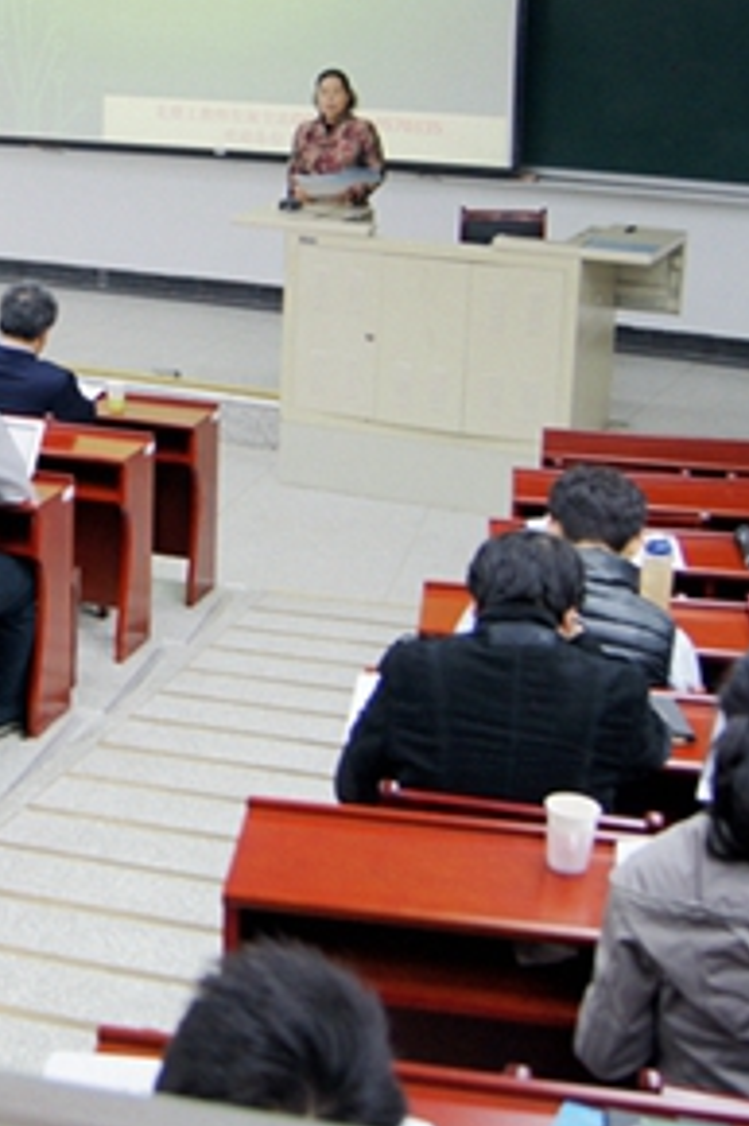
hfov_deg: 20.5
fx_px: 1937
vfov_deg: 32.2
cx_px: -144
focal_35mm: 62
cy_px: 382
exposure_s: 1/40
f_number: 4
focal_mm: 20
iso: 320
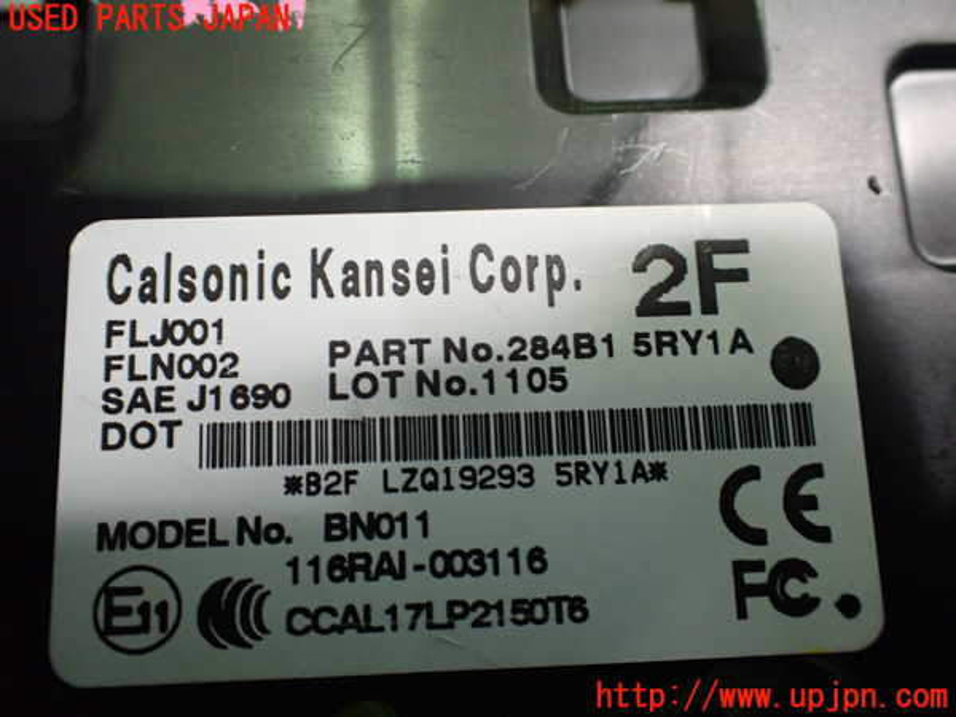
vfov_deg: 46.8
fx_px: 829
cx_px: 478
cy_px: 358
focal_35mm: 30
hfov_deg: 60.0
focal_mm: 5.4
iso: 800
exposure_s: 1/40
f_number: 2.3
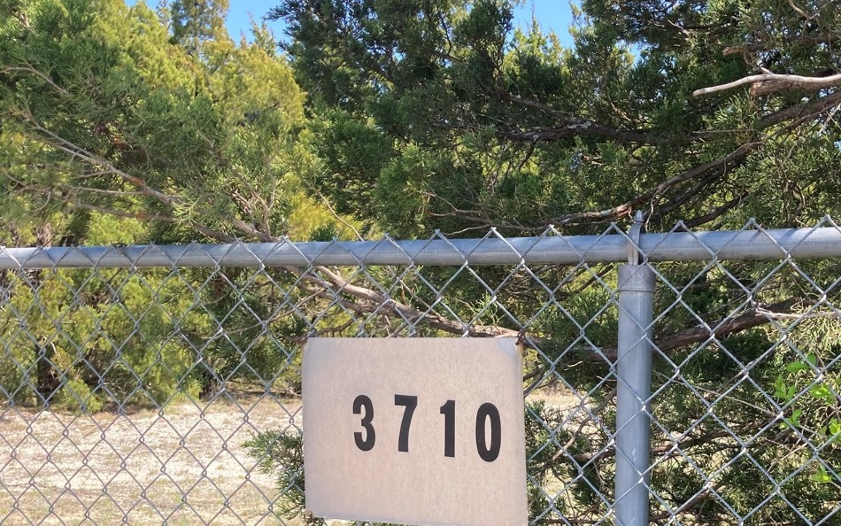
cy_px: 455
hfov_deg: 41.7
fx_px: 1100
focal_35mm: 48
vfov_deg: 26.2
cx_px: 495
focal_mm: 3.99
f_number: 1.8
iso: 20
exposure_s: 1/458
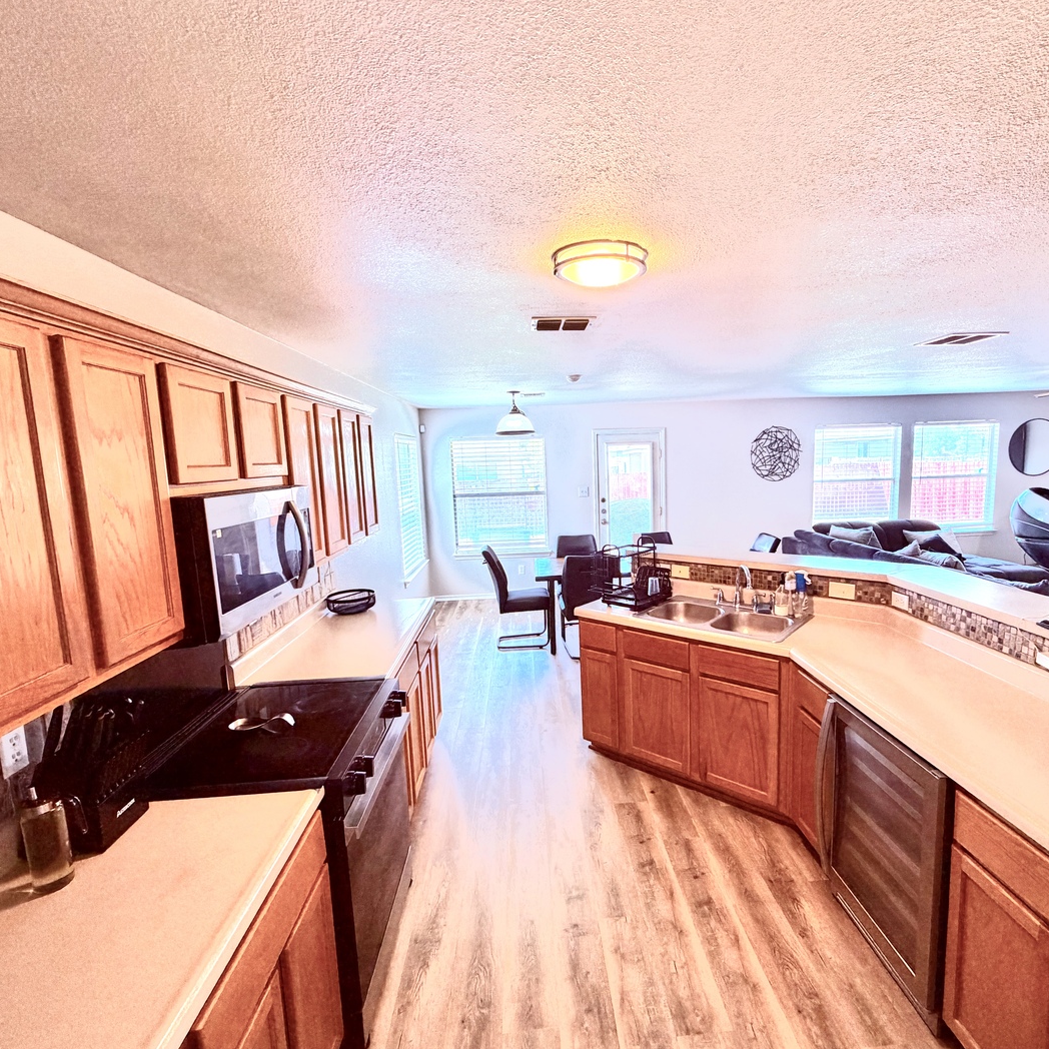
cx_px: 571
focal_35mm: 17
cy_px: 535
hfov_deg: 83.8
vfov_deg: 84.0
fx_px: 583
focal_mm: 2.22
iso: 200
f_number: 2.2
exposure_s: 1/60
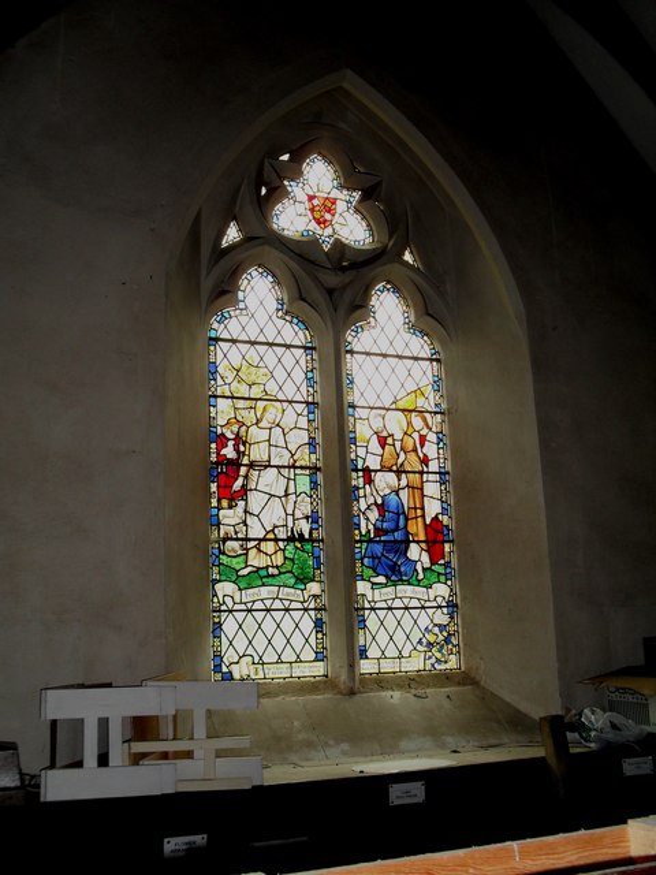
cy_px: 438
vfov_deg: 52.6
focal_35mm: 35
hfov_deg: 40.7
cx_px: 328
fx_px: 884
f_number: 3.2
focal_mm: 6.3
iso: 200
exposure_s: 1/45
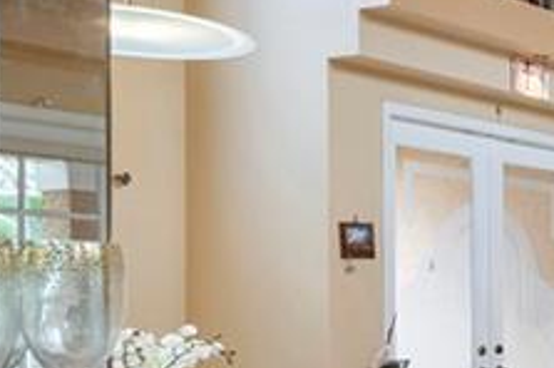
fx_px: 1060
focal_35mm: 69
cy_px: 339
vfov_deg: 19.3
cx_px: 1056
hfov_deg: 19.6
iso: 160
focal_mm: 10
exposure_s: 1/10
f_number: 11
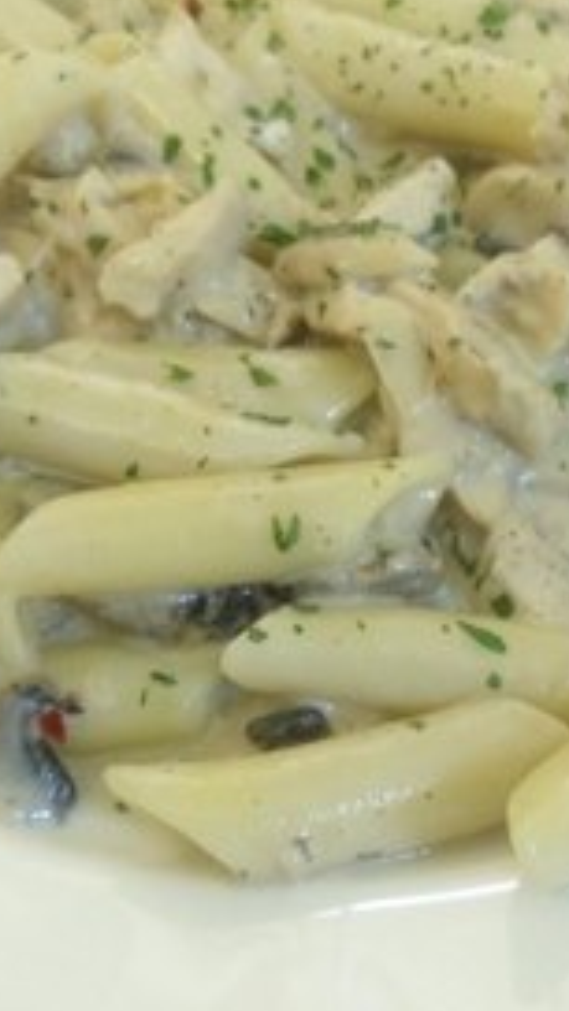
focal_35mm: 88
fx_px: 2360
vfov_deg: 24.2
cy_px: 548
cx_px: 335
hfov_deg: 13.7
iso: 400
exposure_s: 1/10
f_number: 3.5
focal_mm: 6
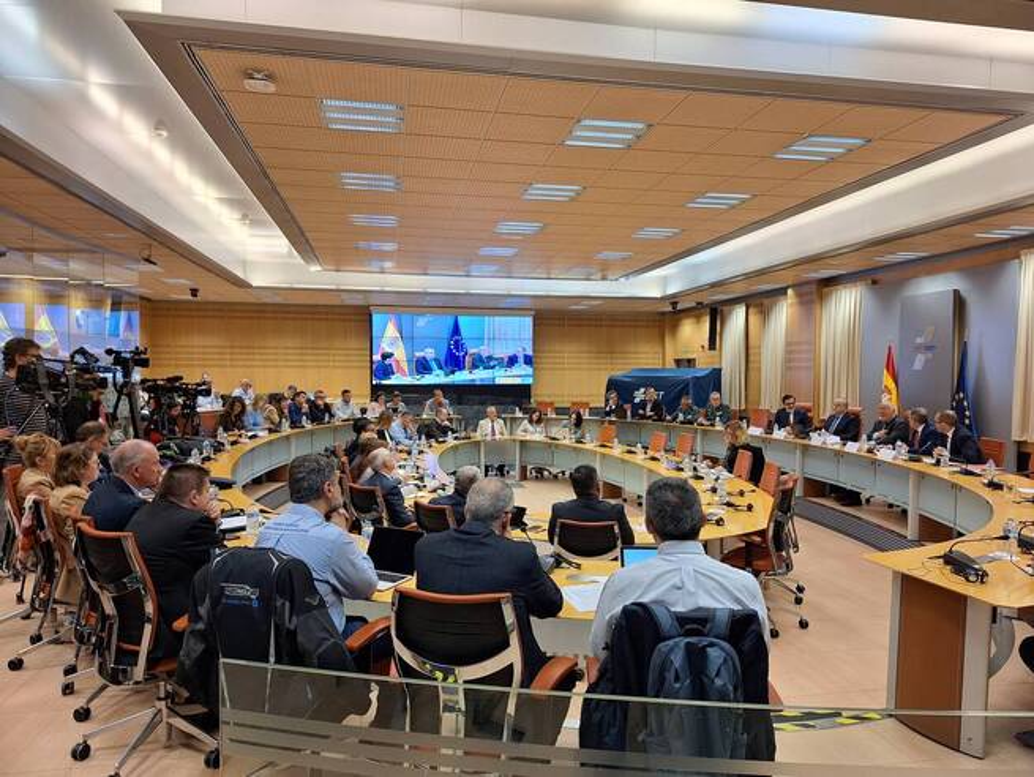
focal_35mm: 23
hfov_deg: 73.9
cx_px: 517
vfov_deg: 58.9
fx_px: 687
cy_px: 388
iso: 64
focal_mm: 5.54
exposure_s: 1/50
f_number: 1.8
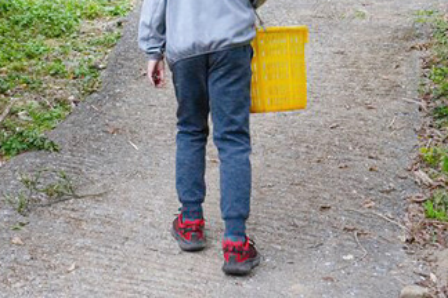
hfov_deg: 23.9
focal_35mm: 84
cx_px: 102
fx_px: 1045
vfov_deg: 15.6
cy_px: -61
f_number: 5
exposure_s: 1/60
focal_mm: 32
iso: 320
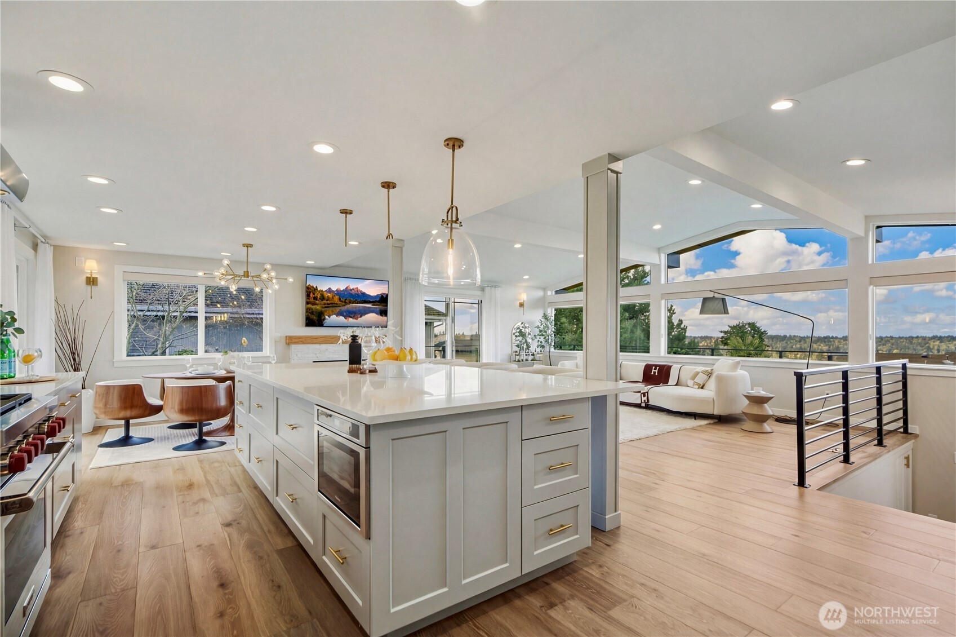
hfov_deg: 96.8
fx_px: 425
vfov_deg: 73.7
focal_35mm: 16
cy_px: 318
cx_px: 478
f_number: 9
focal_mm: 16
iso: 400
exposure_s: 1/125
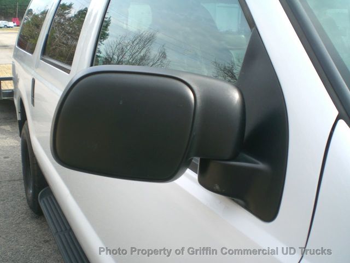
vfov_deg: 37.7
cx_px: 175
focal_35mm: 38
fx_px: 384
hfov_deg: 49.0
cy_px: 132
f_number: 3.1
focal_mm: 6.3
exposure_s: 1/160
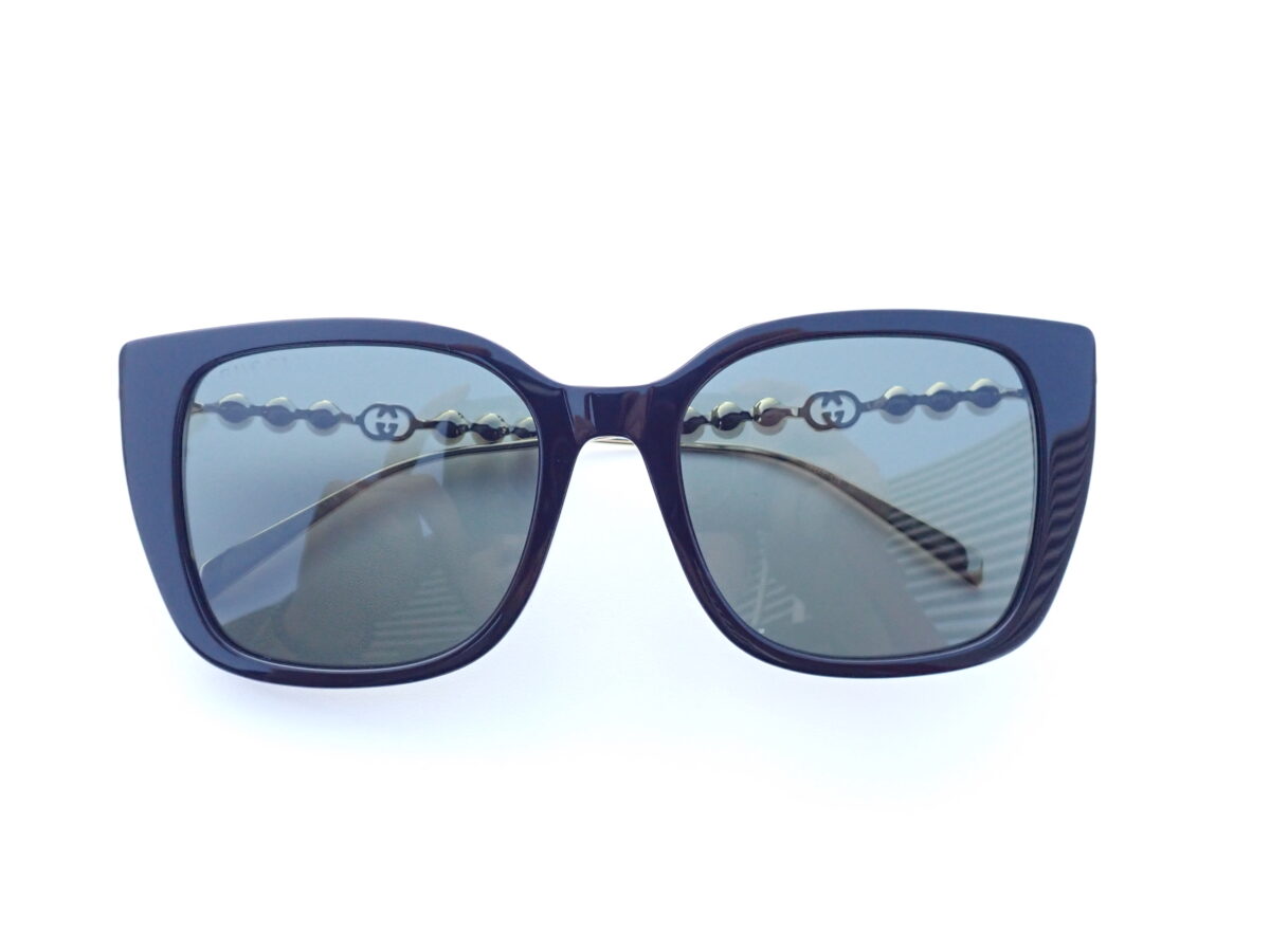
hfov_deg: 60.0
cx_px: 635
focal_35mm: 30
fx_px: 1101
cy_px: 476
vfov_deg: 46.8
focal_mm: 5.4
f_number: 3.2
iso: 640
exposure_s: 1/500
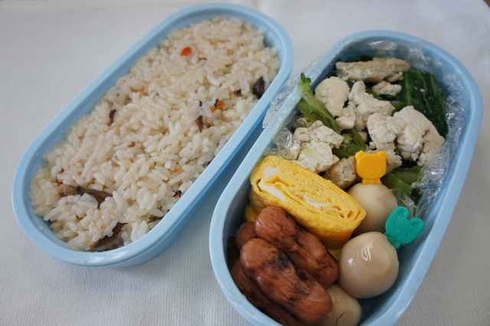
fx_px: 367
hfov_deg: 67.4
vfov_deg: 47.9
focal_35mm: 27
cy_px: 163
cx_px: 245
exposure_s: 1/60
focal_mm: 18
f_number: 5
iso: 200
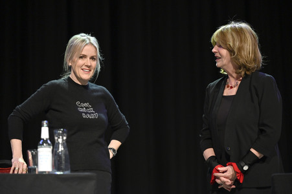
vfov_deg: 10.1
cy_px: 97
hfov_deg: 15.2
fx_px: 1094
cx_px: 146
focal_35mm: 135
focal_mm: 135
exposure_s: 1/320
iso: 1600
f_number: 2.8
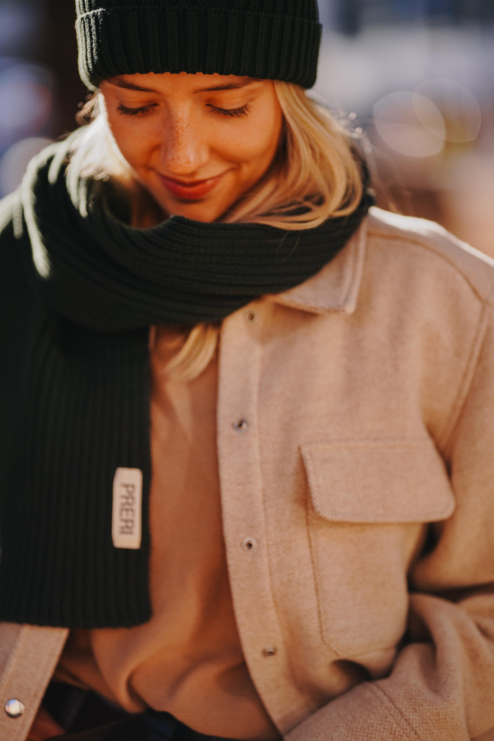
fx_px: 1749
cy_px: 370
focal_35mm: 85
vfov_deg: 23.9
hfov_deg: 16.1
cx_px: 247
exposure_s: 1/2500
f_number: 1.4
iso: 100
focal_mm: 85
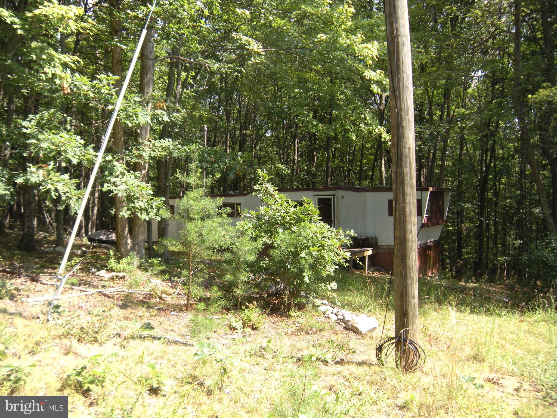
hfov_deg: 52.6
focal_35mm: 35
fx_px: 563
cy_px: 209
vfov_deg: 40.7
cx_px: 278
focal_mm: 5.9
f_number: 3.8
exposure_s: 1/176
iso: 89
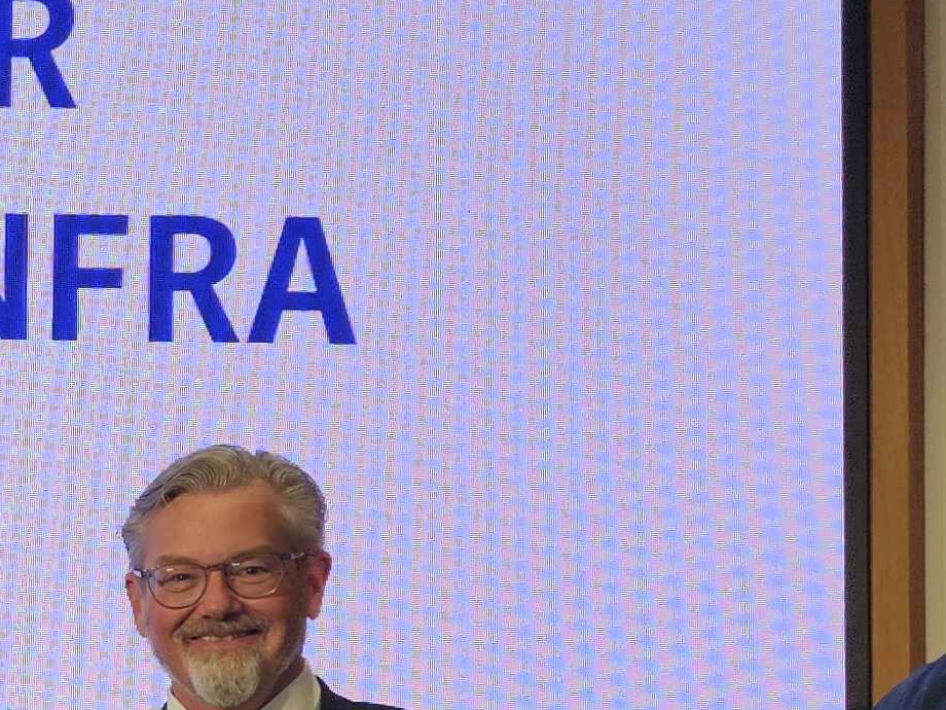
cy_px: 845
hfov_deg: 16.5
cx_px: -748
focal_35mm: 100
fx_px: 2733
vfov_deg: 14.3
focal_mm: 5.4
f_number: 1.8
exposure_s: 1/100
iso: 64
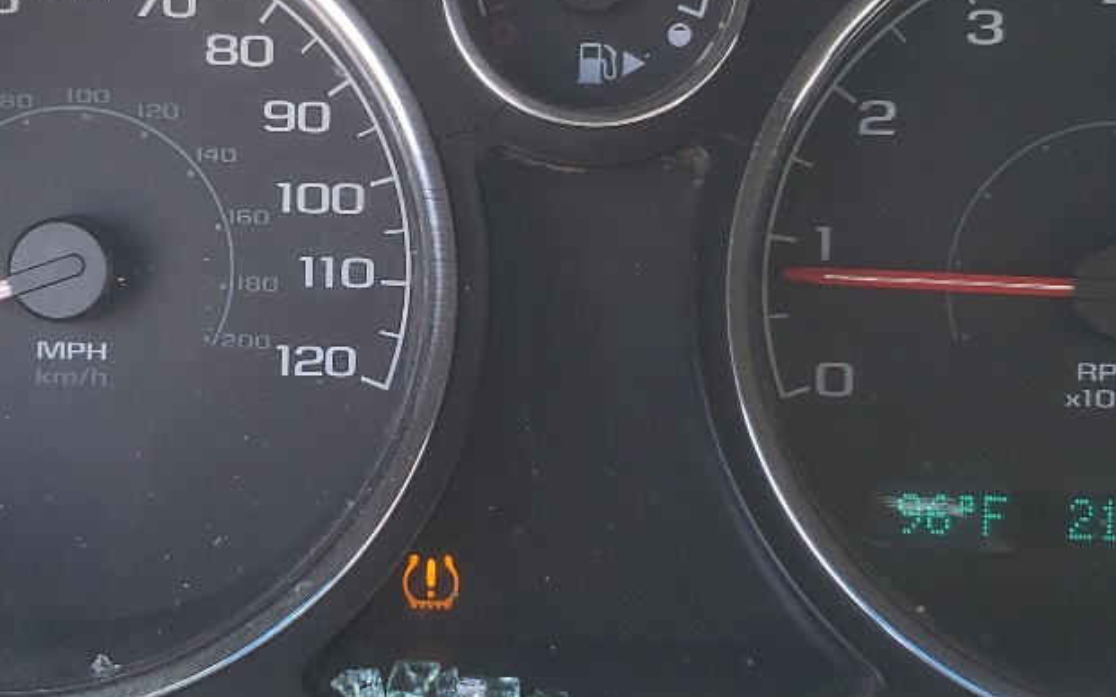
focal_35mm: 71
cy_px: 347
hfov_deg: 28.9
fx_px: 2159
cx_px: 474
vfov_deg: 18.3
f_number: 1.5
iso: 52
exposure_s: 1/120
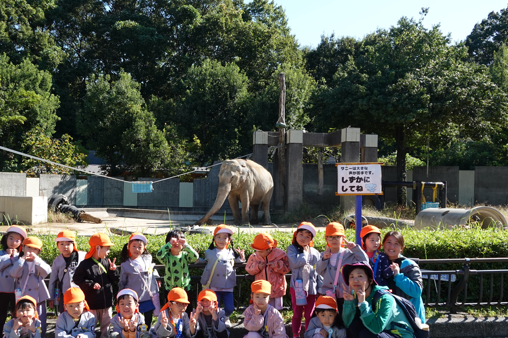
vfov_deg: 34.2
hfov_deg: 48.9
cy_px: 188
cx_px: 180
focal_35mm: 39
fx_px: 550
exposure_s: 1/320
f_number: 4
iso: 100
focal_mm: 10.8
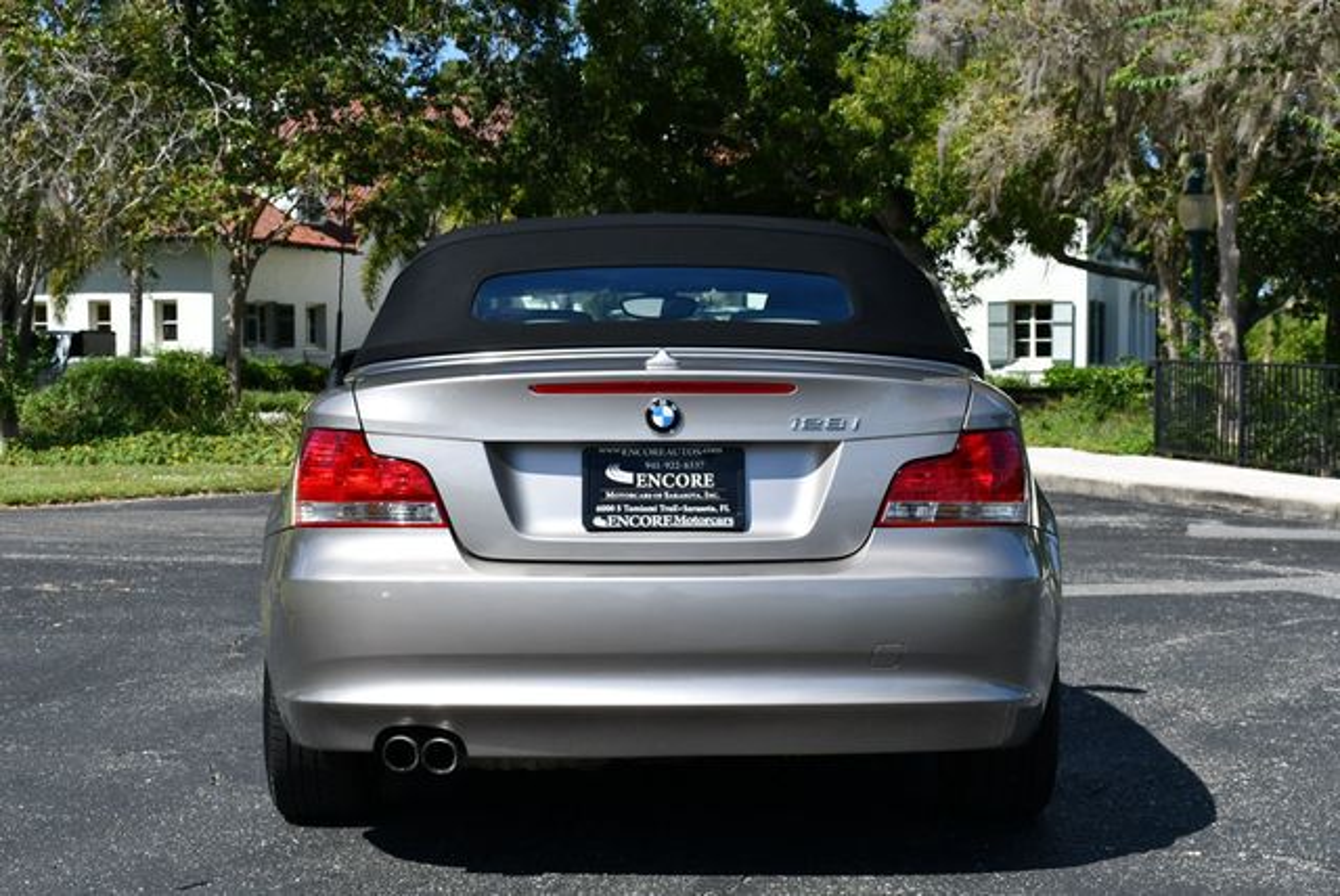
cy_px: 448
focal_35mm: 68
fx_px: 2533
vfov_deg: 20.1
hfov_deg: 29.6
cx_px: 670
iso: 100
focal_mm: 34
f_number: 9
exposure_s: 1/320
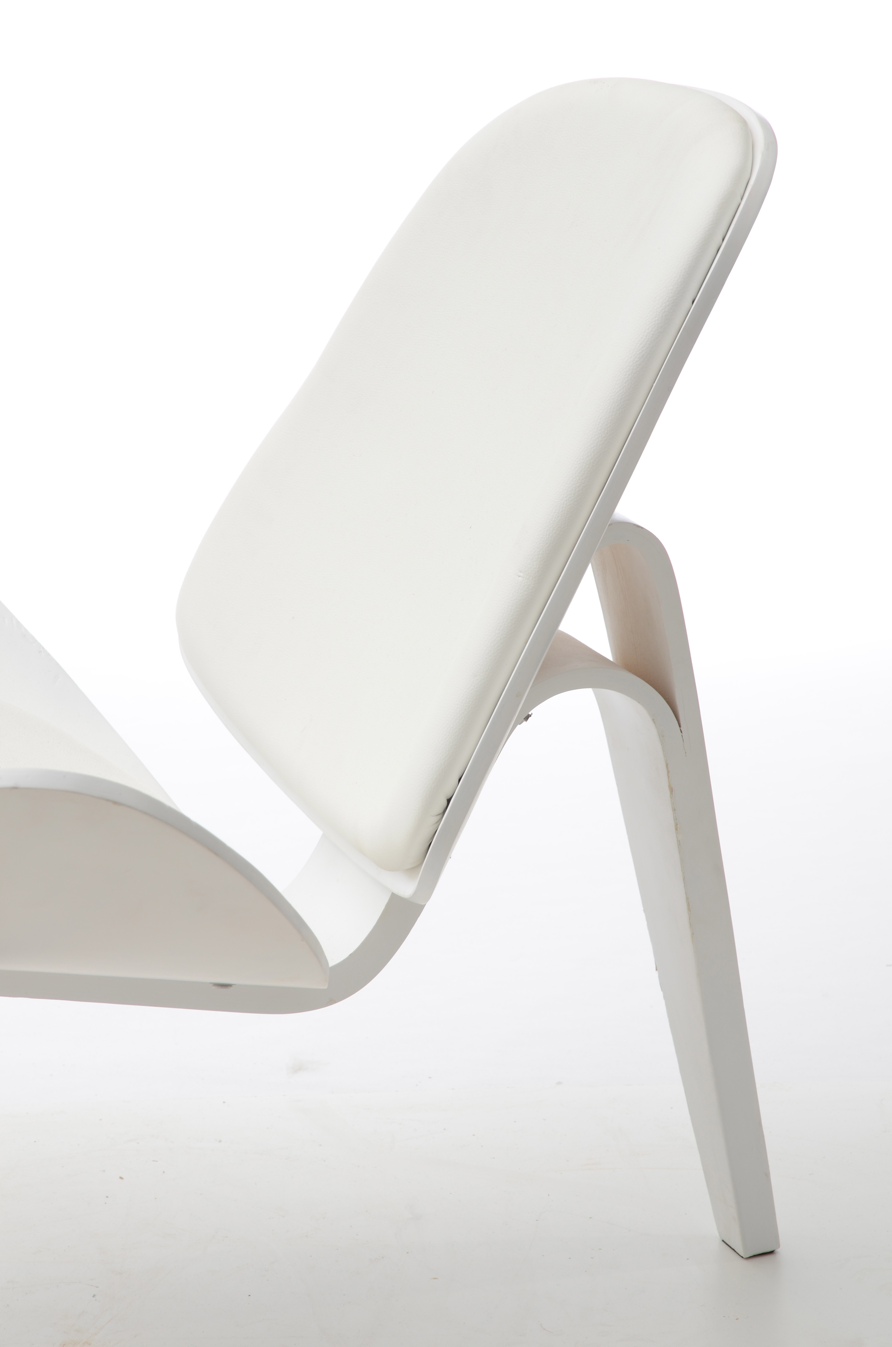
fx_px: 4480
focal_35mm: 120
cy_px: 674
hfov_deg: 11.4
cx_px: 446
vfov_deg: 17.1
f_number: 8
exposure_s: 1/125
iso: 200
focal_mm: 80
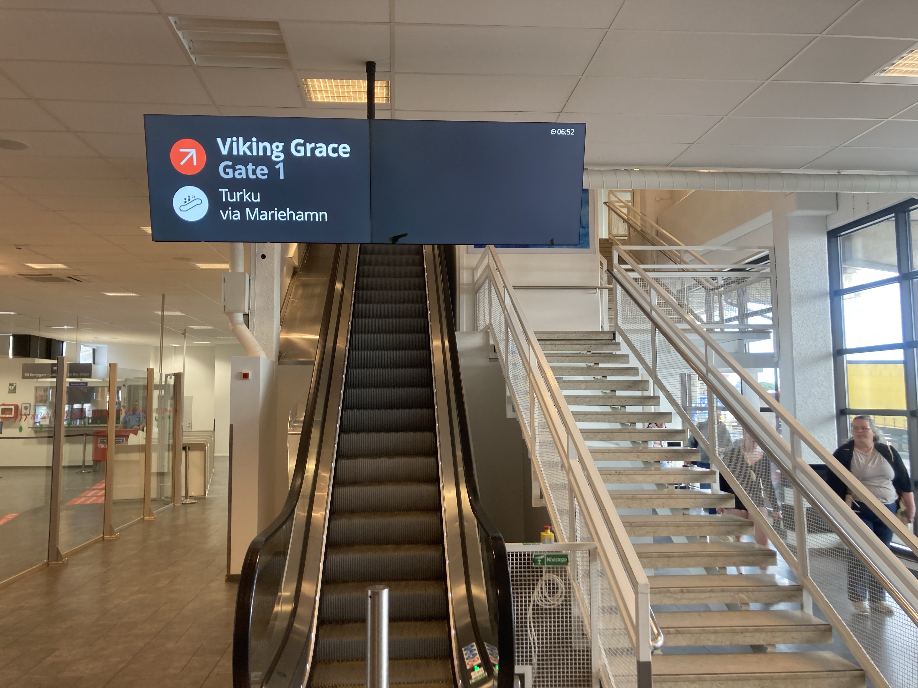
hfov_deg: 63.4
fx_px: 743
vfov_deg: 49.7
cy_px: 344
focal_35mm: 28
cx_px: 459
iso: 64
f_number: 1.8
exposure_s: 1/50
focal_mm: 3.99
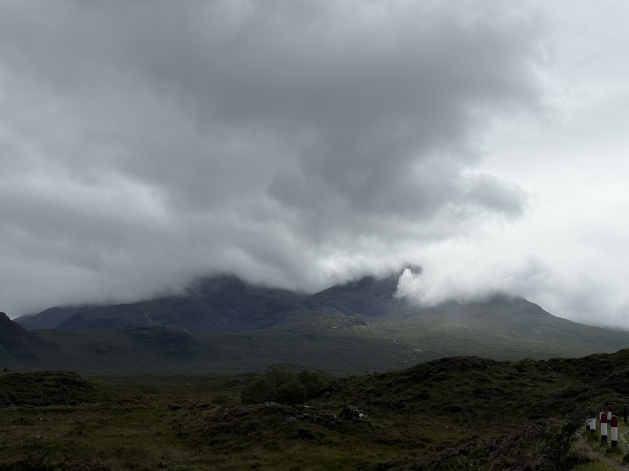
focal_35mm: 48
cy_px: 236
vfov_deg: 30.3
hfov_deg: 39.7
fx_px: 872
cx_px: 314
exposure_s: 1/11364
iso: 64
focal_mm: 6.76
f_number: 1.78
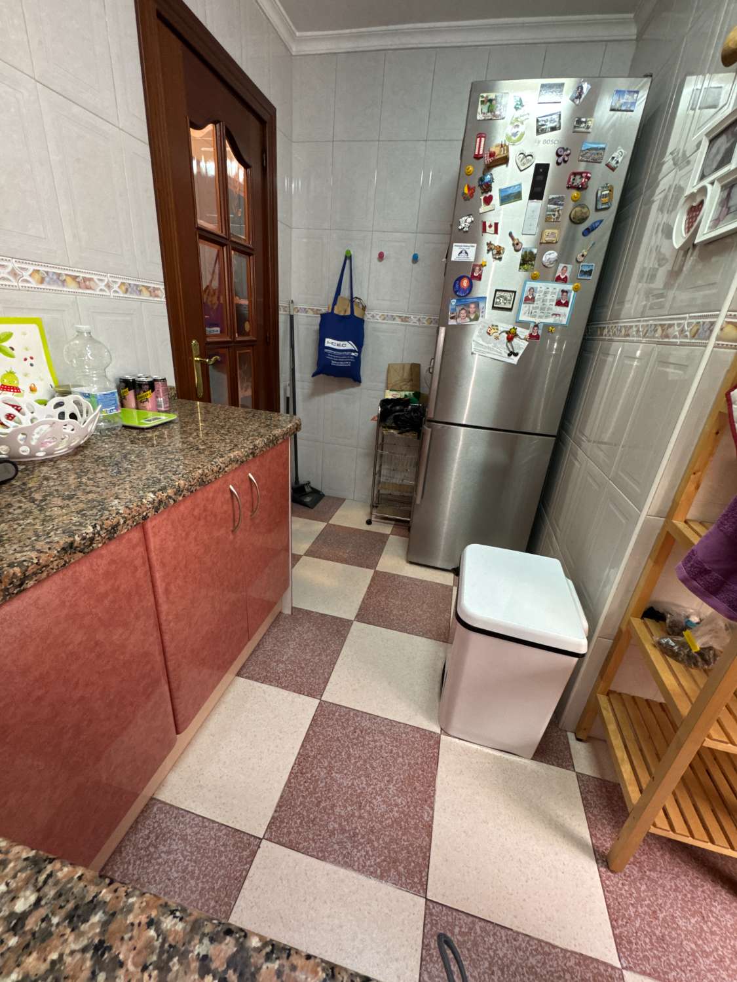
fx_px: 397
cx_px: 368
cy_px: 491
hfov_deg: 85.7
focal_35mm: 14
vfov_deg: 102.1
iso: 500
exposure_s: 1/60
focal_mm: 2.22
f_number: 2.2
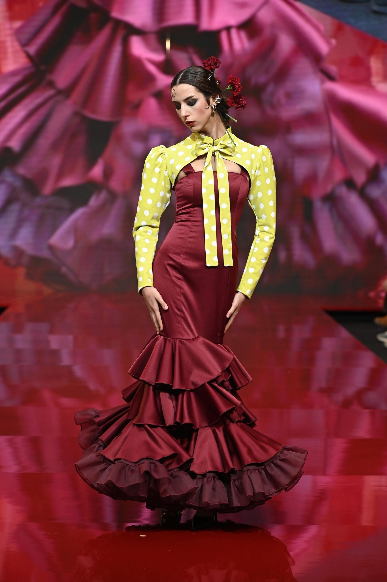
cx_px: 194
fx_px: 1615
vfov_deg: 20.4
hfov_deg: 13.7
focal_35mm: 100
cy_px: 291
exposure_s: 1/400
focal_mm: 100
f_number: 4.5
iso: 1600
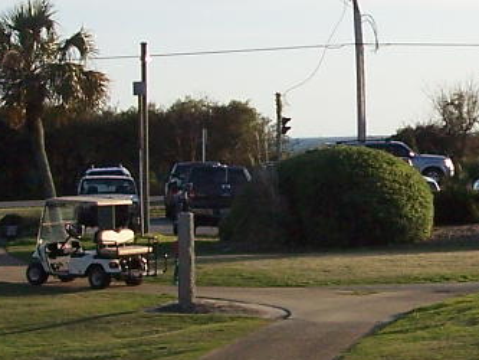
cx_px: 552
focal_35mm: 175
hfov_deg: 11.1
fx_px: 2422
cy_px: 46
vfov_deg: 8.5
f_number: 4
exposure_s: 1/750
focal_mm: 8
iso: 100
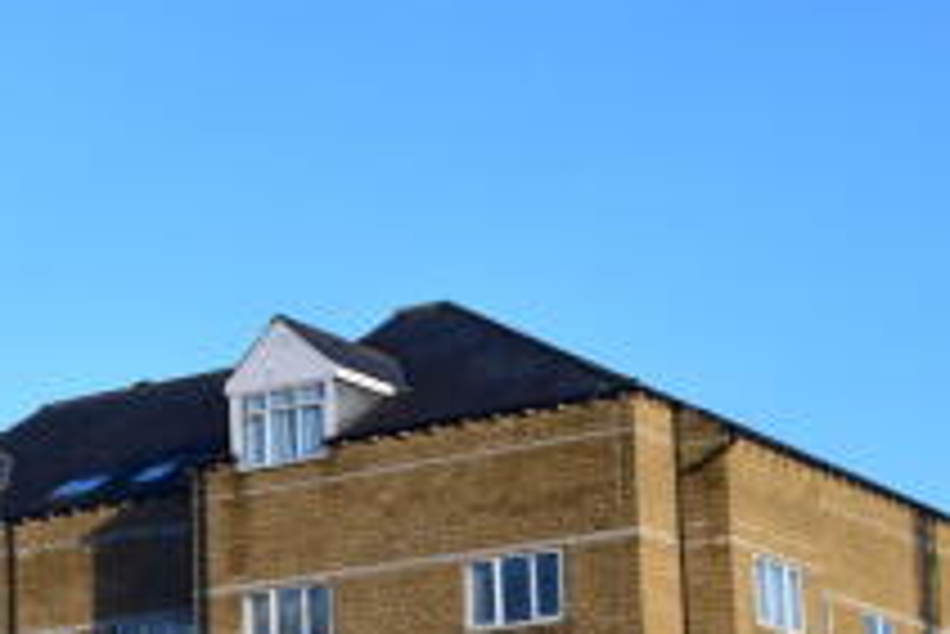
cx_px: 115
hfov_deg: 18.6
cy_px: 654
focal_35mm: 108
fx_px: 2852
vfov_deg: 12.5
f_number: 10
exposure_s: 1/250
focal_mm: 32
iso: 400
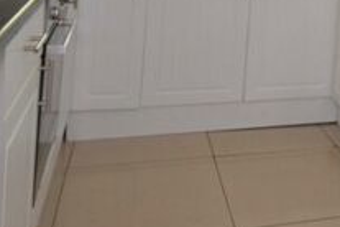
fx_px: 526
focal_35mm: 56
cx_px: 376
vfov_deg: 21.7
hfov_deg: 31.6
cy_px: -75
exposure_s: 1/100
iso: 400
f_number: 5
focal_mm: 11
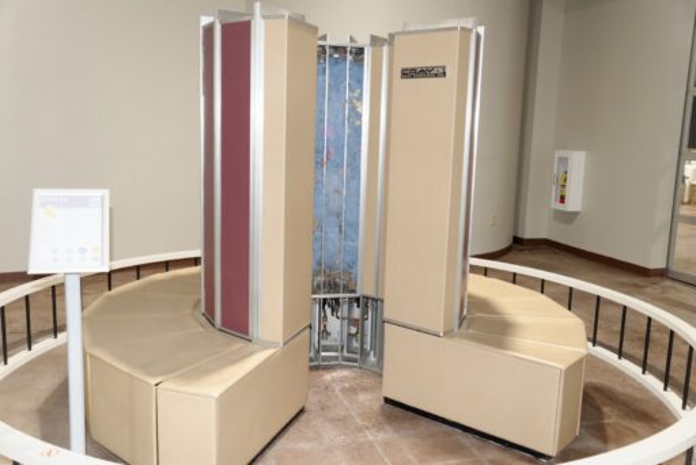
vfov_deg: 41.2
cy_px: 232
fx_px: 619
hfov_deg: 58.7
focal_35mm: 32
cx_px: 348
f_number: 5.6
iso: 4000
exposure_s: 1/60
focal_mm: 32
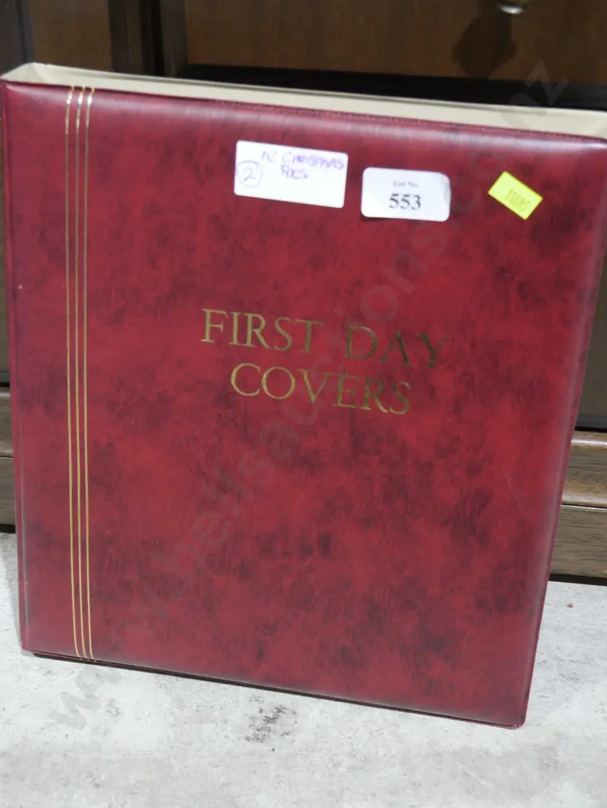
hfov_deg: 27.5
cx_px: 307
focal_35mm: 53
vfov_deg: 36.2
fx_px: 1239
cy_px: 400
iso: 1250
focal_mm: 26
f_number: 5.3
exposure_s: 1/60
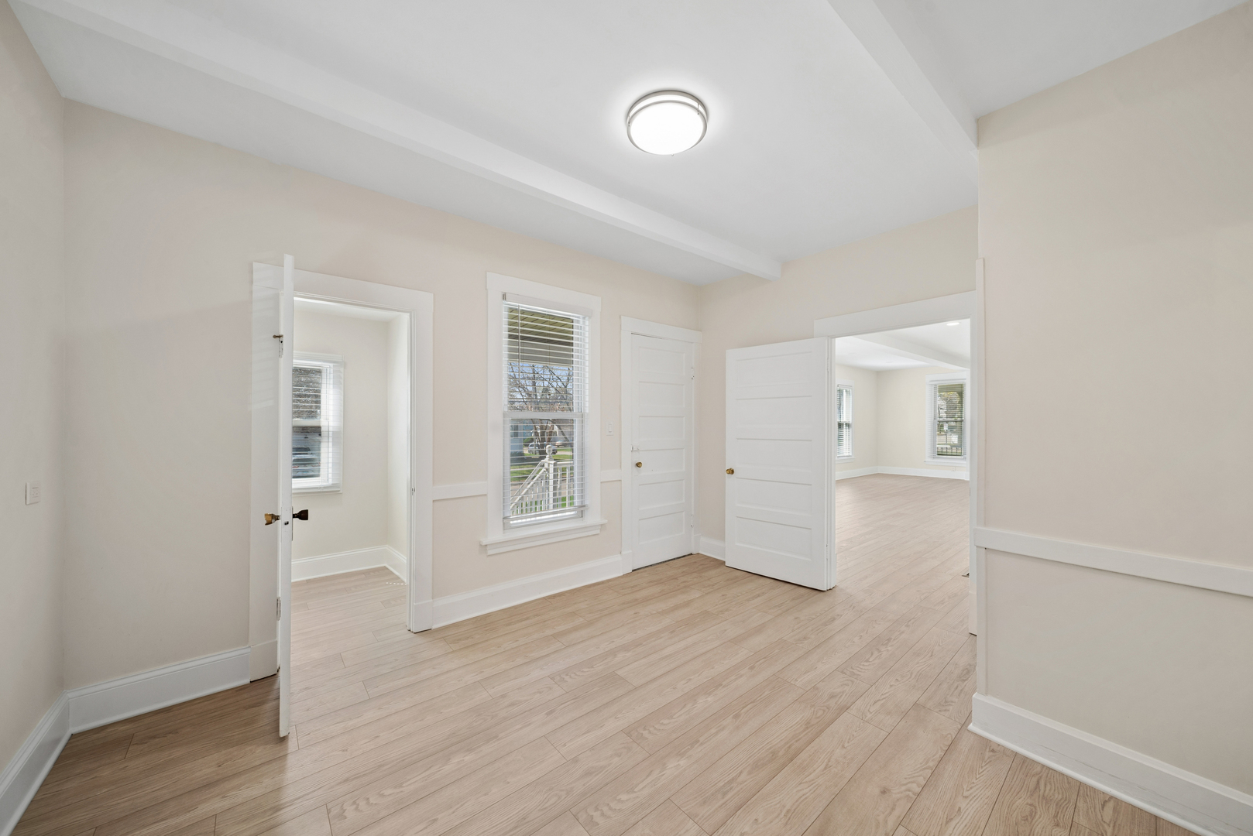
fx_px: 522
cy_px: 418
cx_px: 626
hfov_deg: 100.4
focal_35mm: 15
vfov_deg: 77.4
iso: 400
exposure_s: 1/50
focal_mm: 15
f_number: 8
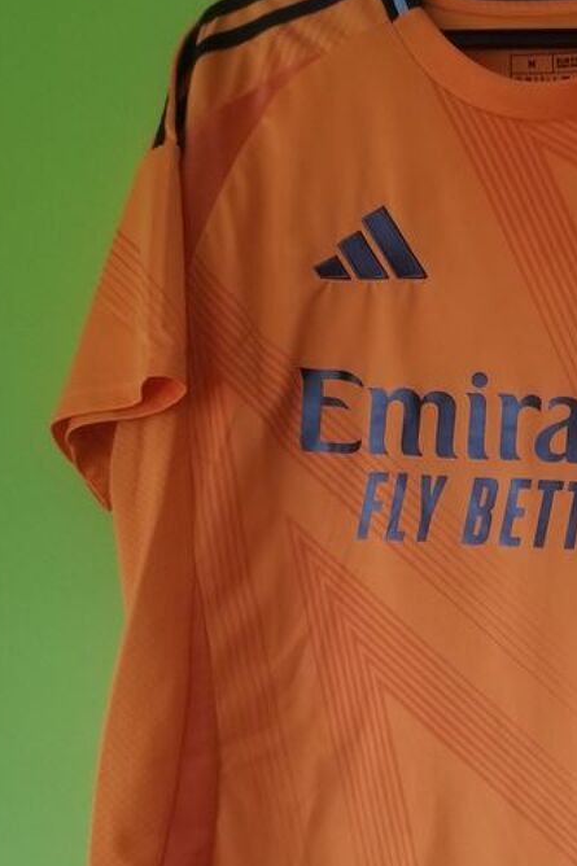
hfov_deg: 24.4
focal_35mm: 54
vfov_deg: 36.4
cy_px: 597
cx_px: 512
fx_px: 1299
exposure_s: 1/10
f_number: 1.7
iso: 250
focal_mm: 4.25
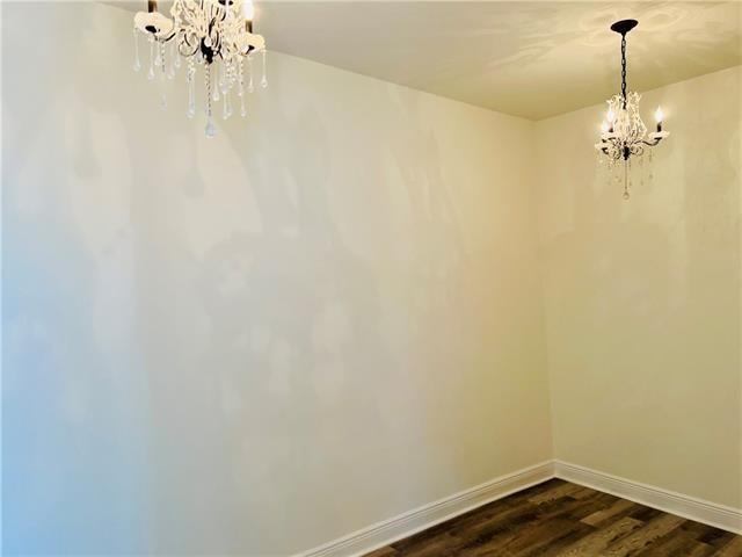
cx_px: 371
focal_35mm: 26
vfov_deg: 53.1
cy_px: 278
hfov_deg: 67.3
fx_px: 557
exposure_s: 1/60
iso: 80
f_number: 1.5
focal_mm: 5.7
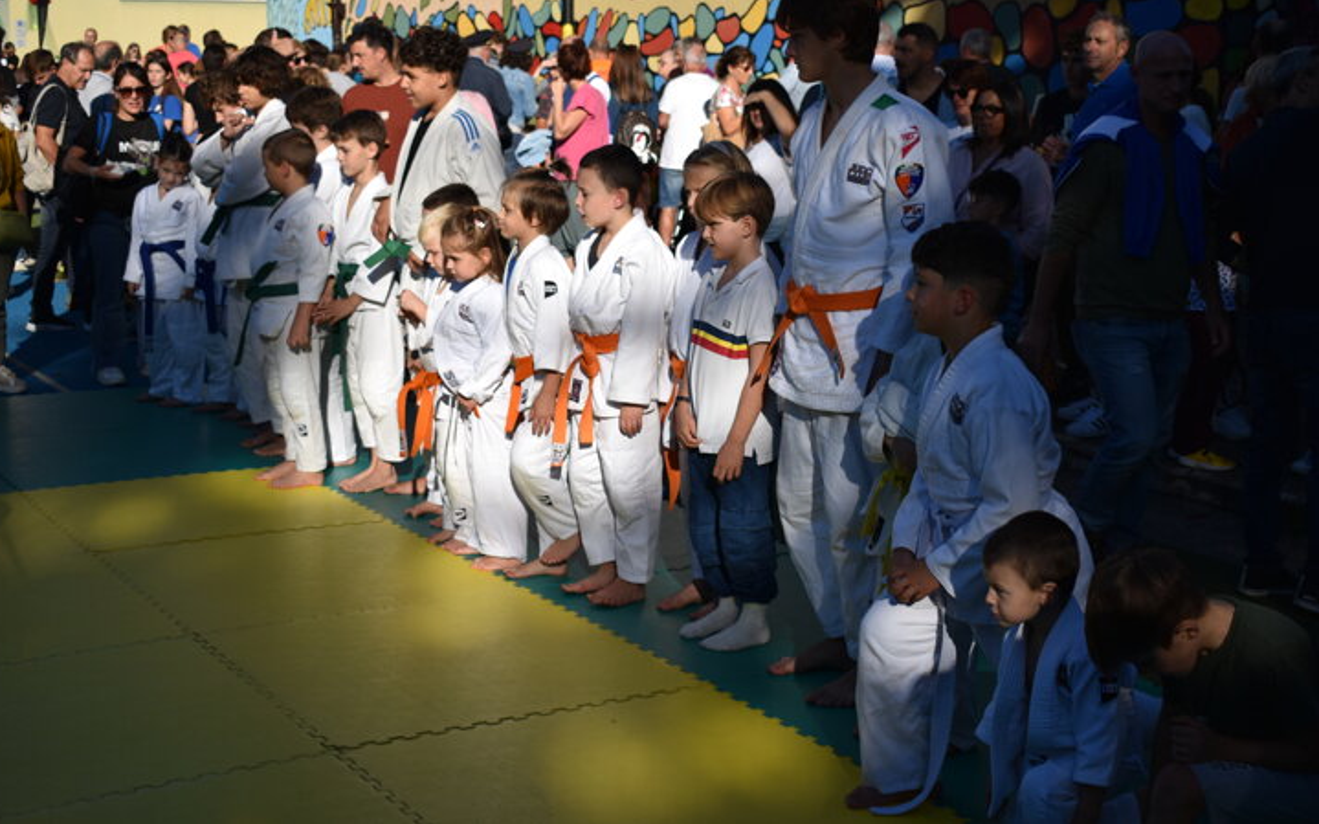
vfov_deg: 24.8
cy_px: 361
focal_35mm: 52
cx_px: 673
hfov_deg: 38.9
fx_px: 1869
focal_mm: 32
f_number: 5
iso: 100
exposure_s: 1/1000
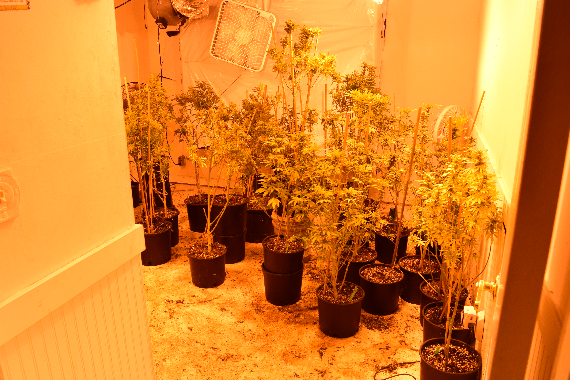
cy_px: 190
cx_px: 285
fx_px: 475
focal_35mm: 30
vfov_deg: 43.6
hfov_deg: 61.9
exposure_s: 1/160
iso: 400
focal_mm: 20
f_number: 9
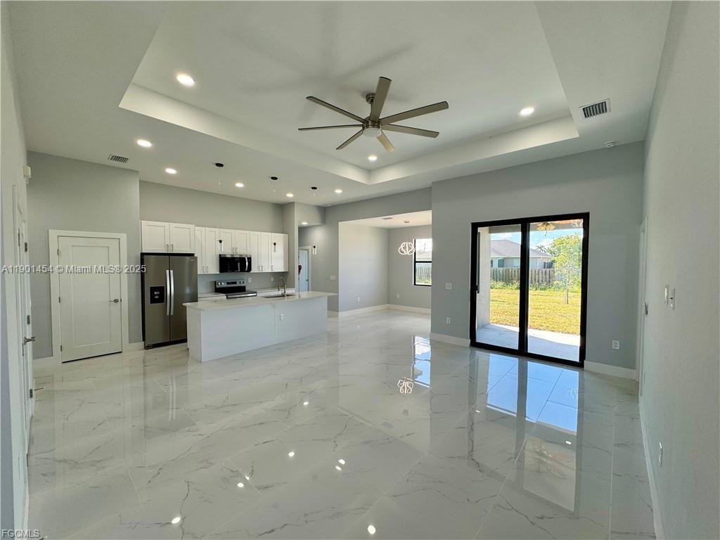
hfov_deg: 102.1
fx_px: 291
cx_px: 360
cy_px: 270
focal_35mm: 14
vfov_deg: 85.7
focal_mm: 2.22
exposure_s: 1/99
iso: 40
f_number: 2.2
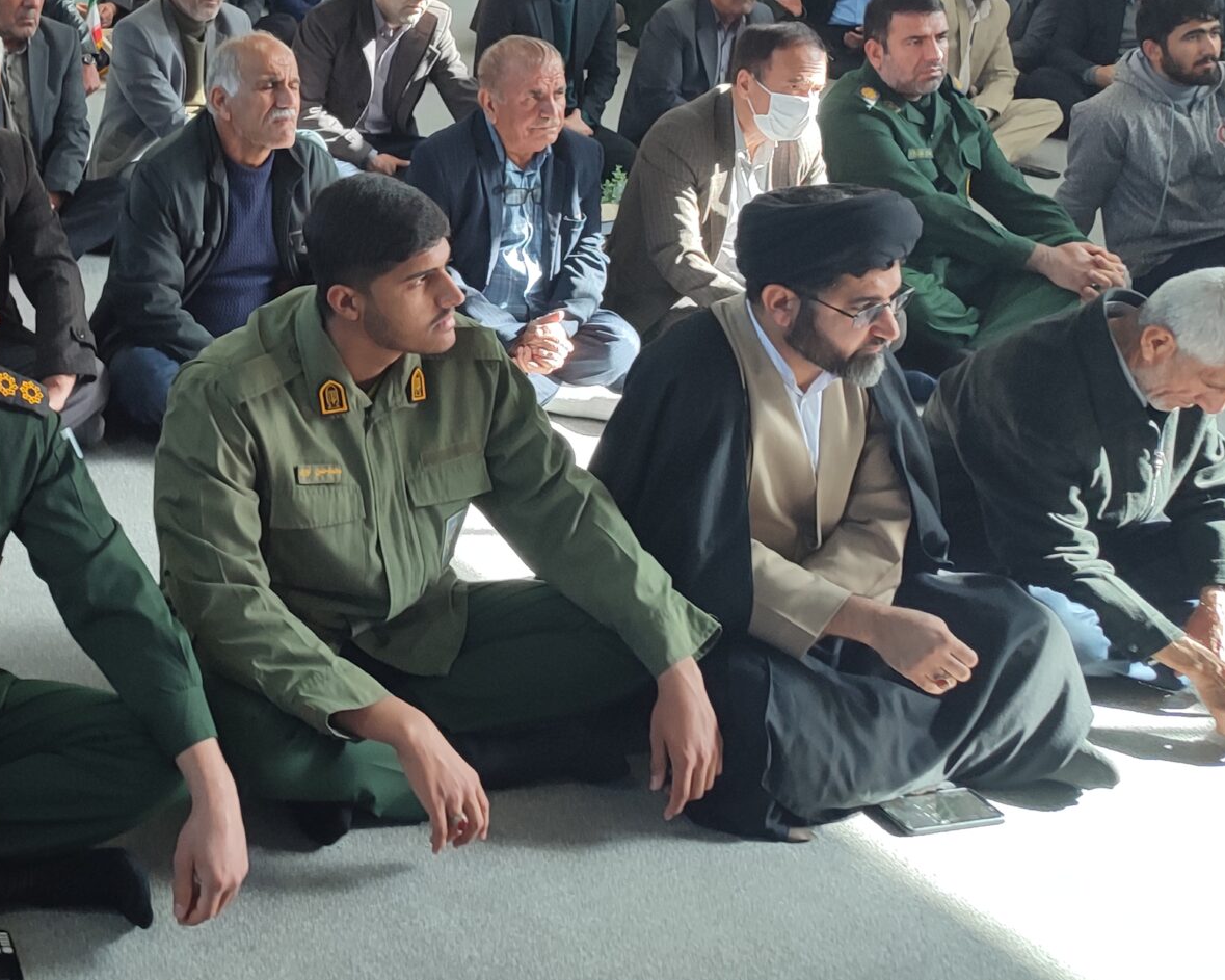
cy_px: 231
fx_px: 1921
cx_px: 92
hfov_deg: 33.3
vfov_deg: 28.1
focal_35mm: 53
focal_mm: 6.04
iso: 64
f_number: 1.9
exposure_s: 1/33
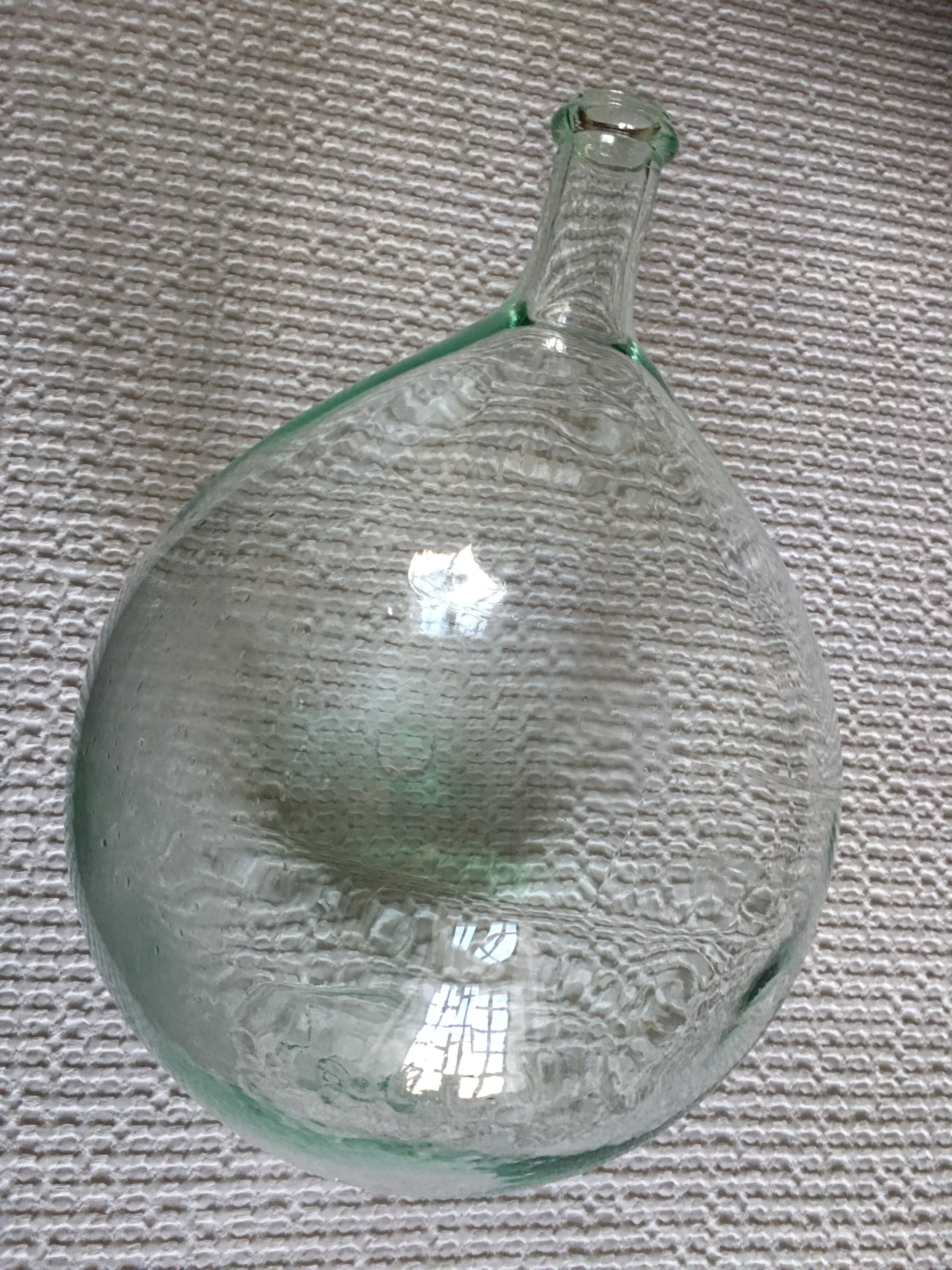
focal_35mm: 29
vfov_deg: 61.7
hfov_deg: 48.2
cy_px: 635
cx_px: 476
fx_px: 1063
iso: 160
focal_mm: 4.15
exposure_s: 1/33
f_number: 2.2
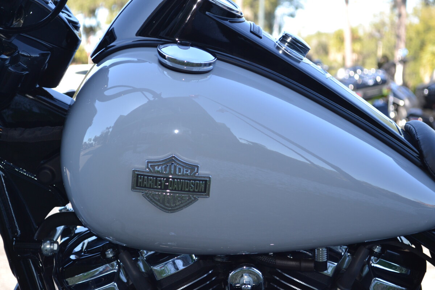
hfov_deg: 27.0
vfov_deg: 18.2
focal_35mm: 75
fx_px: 906
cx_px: 218
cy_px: 145
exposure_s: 1/125
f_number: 5.6
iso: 220
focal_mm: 50
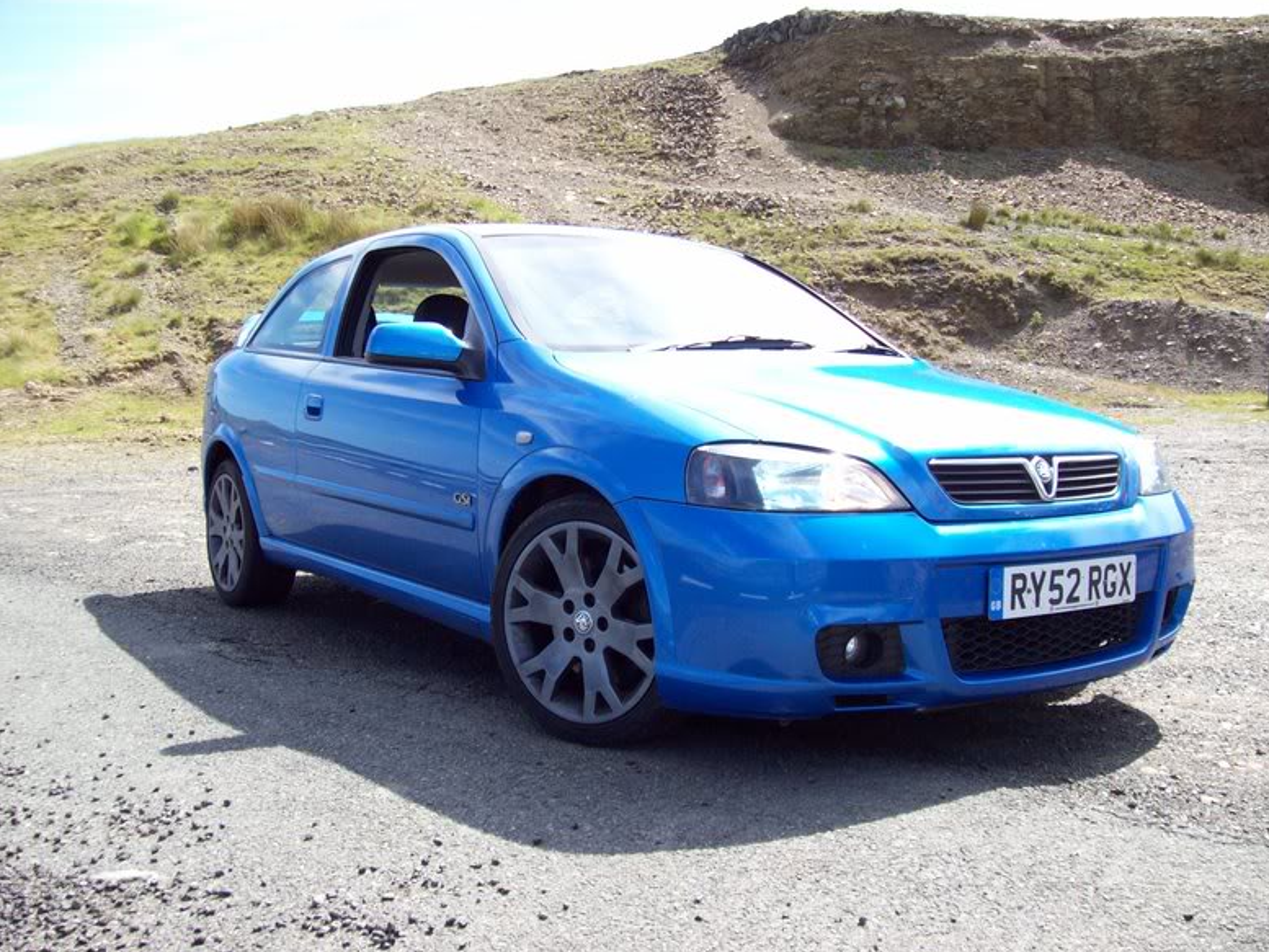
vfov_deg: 38.7
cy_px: 479
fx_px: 1357
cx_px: 625
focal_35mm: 37
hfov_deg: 50.1
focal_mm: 6
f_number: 2.7
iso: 80
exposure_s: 1/499
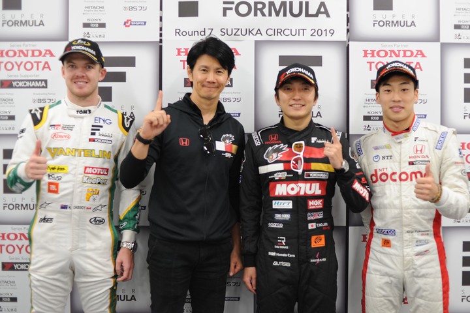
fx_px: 457
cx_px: 235
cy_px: 156
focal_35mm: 35
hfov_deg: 54.4
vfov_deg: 37.9
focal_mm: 35
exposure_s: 1/180
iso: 400
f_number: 2
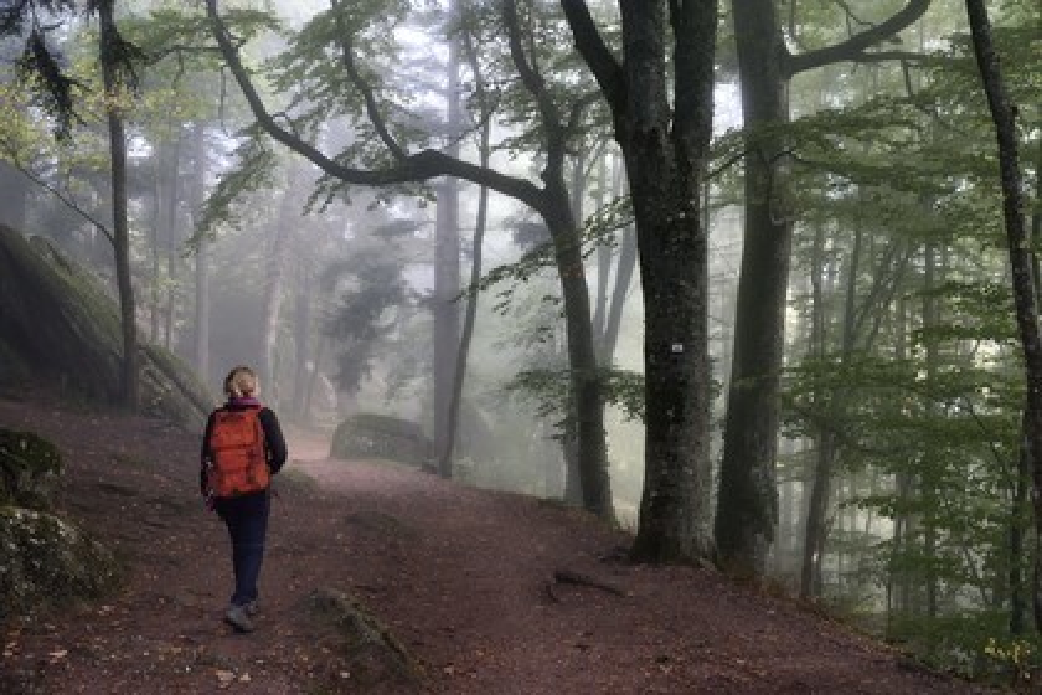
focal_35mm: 34
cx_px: 521
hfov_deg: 55.8
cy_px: 348
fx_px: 984
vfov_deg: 38.9
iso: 400
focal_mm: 34
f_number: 6.3
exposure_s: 1/60
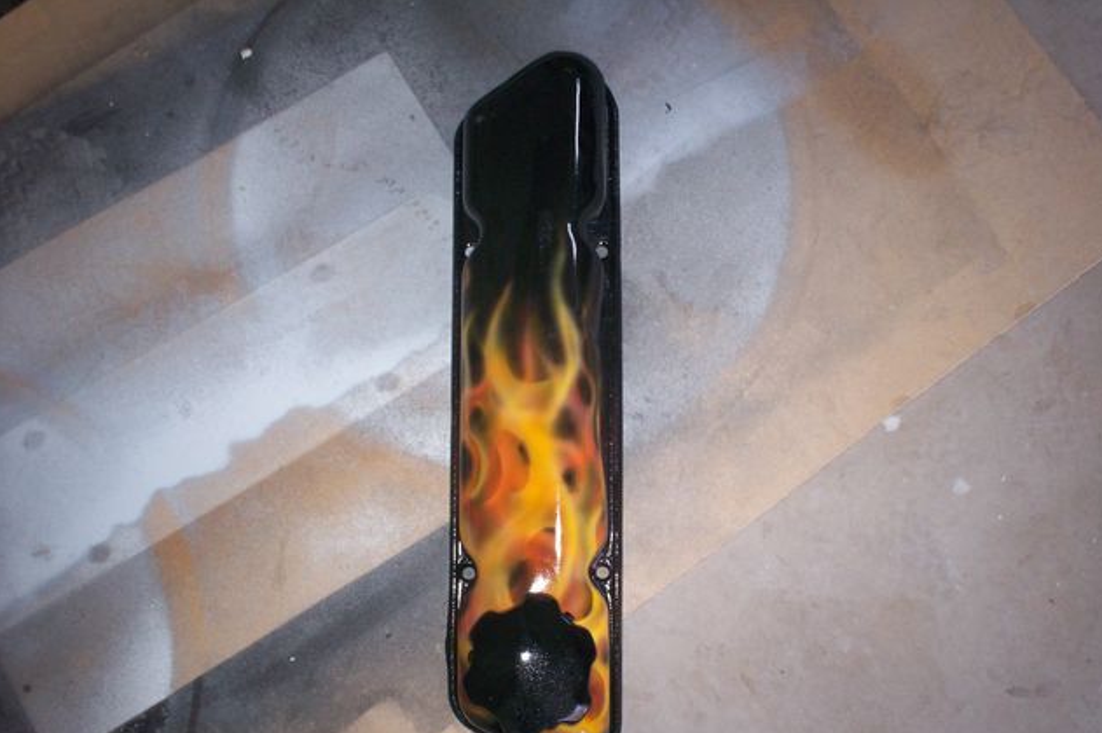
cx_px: 554
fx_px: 1163
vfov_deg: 35.0
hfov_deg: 50.7
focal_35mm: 38
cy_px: 415
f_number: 4.5
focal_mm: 6
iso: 140
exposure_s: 1/60
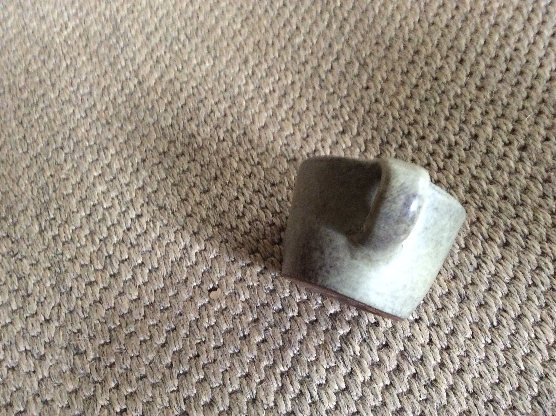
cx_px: 278
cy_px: 208
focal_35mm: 32
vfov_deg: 44.1
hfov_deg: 56.9
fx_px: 513
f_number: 2.4
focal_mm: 3.3
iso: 320
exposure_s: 1/20
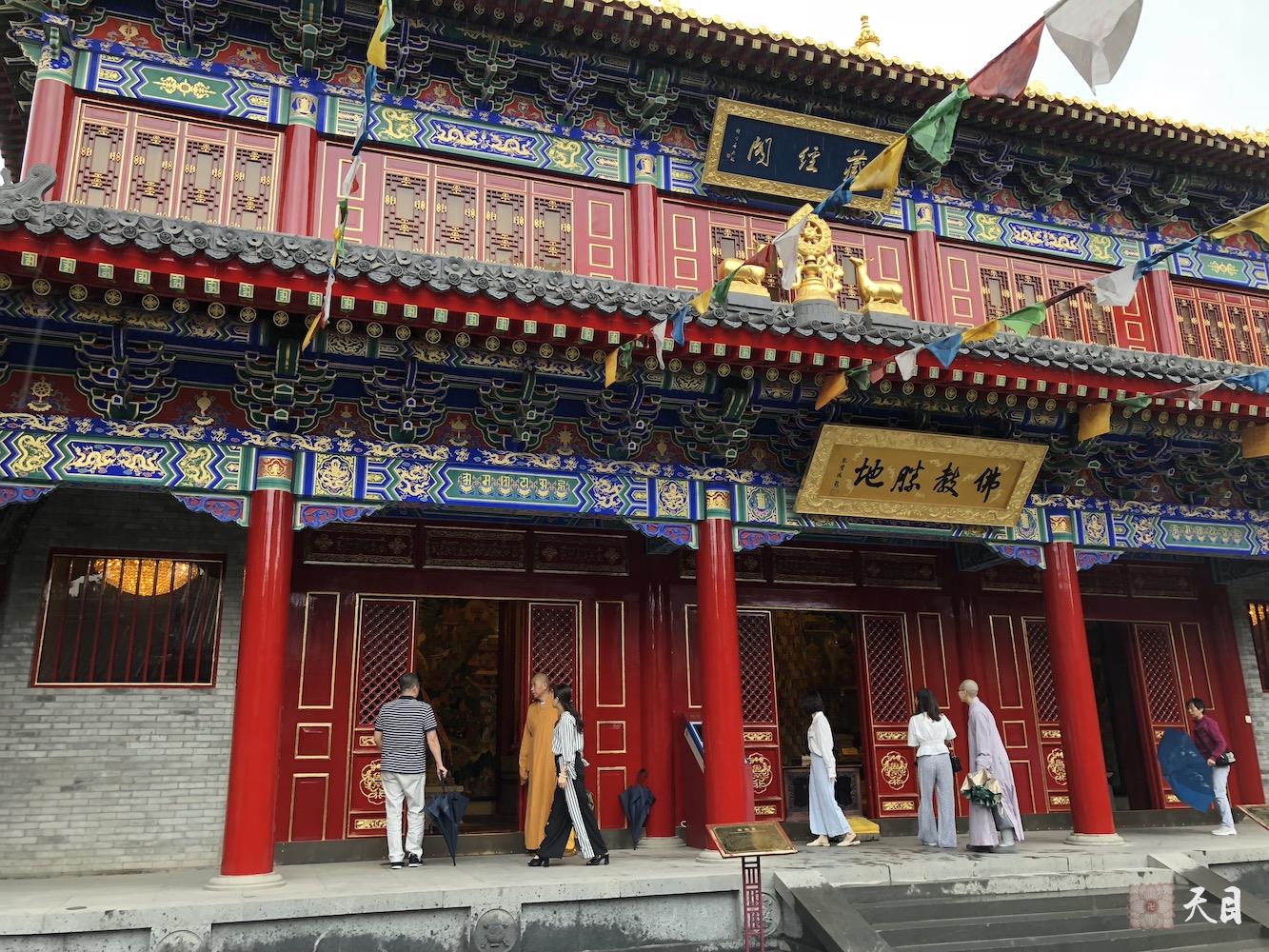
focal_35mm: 28
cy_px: 476
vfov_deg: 49.8
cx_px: 634
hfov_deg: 63.4
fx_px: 1027
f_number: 1.8
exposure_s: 1/120
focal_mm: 3.99
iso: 50
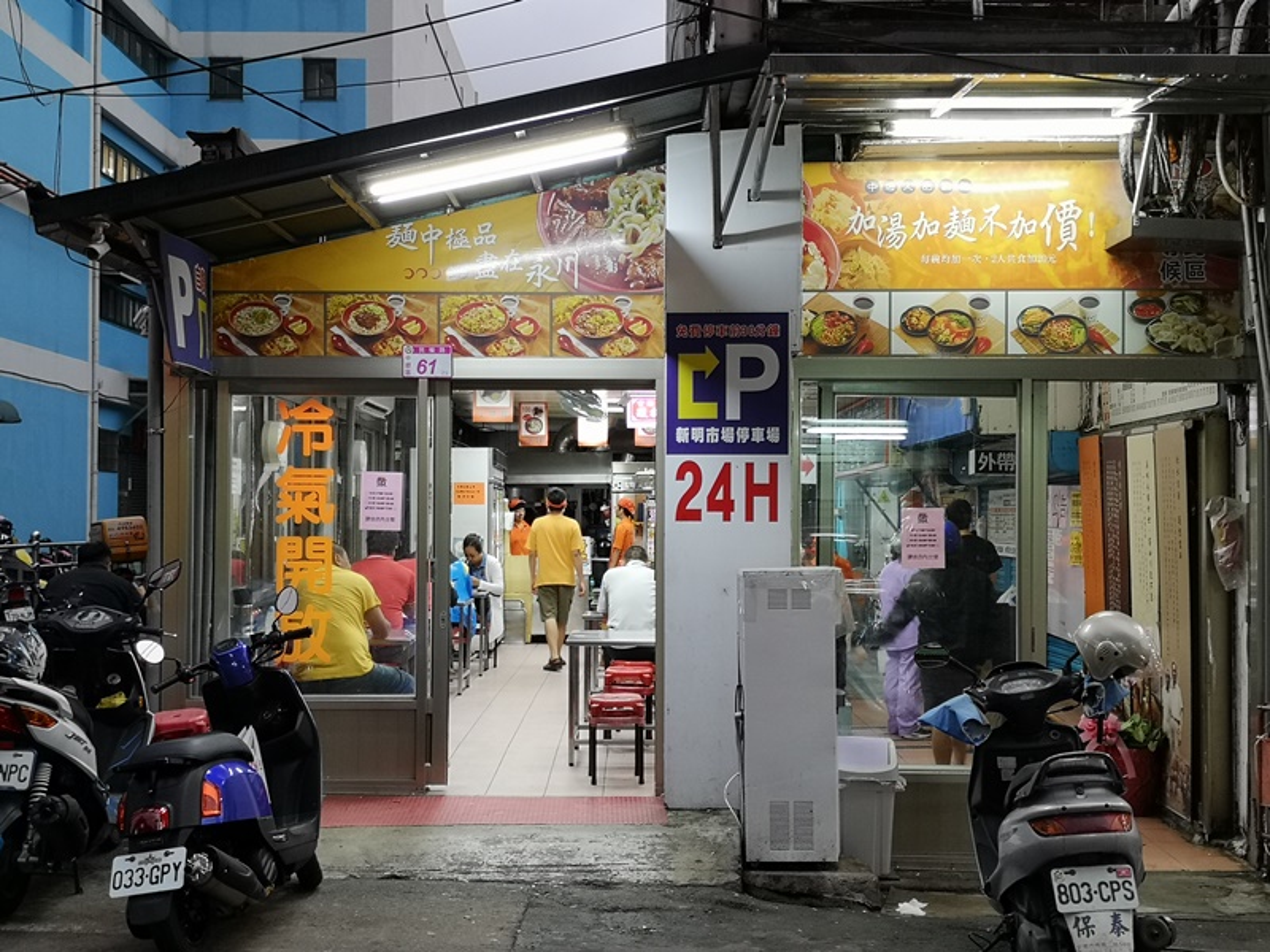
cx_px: 635
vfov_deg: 32.9
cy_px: 476
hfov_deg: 42.9
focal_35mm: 44
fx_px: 1614
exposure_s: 1/33.3
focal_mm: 3.95
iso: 160
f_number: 1.8
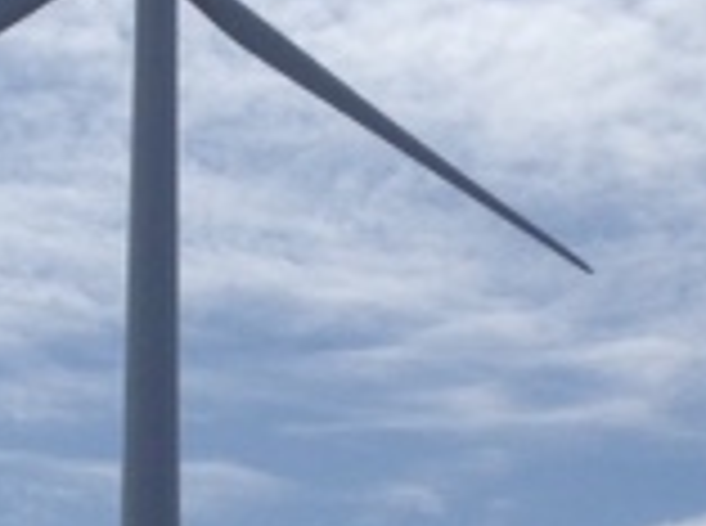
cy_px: 692
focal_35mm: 143
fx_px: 2910
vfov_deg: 10.1
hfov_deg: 13.8
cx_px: 459
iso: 50
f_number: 2.4
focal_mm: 4.28
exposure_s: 1/5525
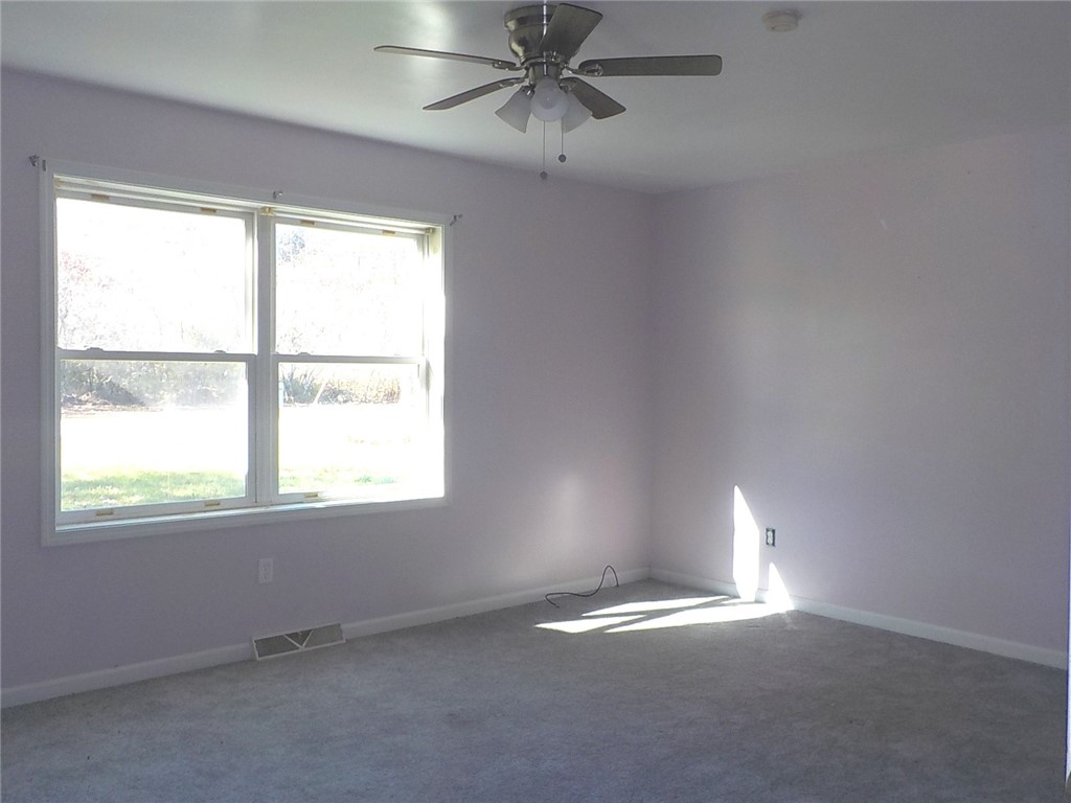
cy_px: 402
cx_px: 536
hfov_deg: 60.0
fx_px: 928
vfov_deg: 46.8
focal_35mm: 30
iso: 125
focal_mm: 4.1
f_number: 3.3
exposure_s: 1/80
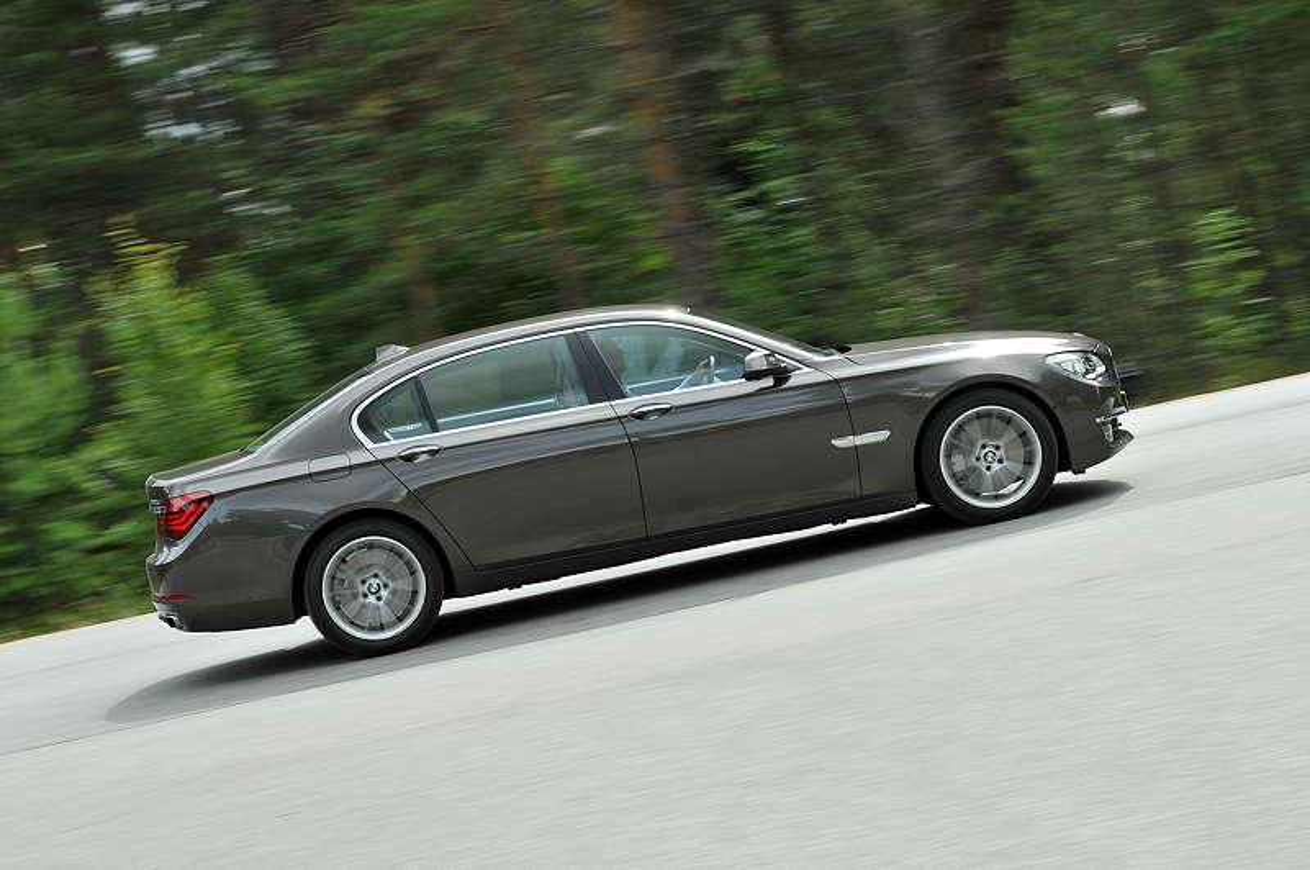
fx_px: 4360
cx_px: 655
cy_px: 435
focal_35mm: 120
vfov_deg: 11.4
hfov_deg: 17.1
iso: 200
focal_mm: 80
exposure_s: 1/90
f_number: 11
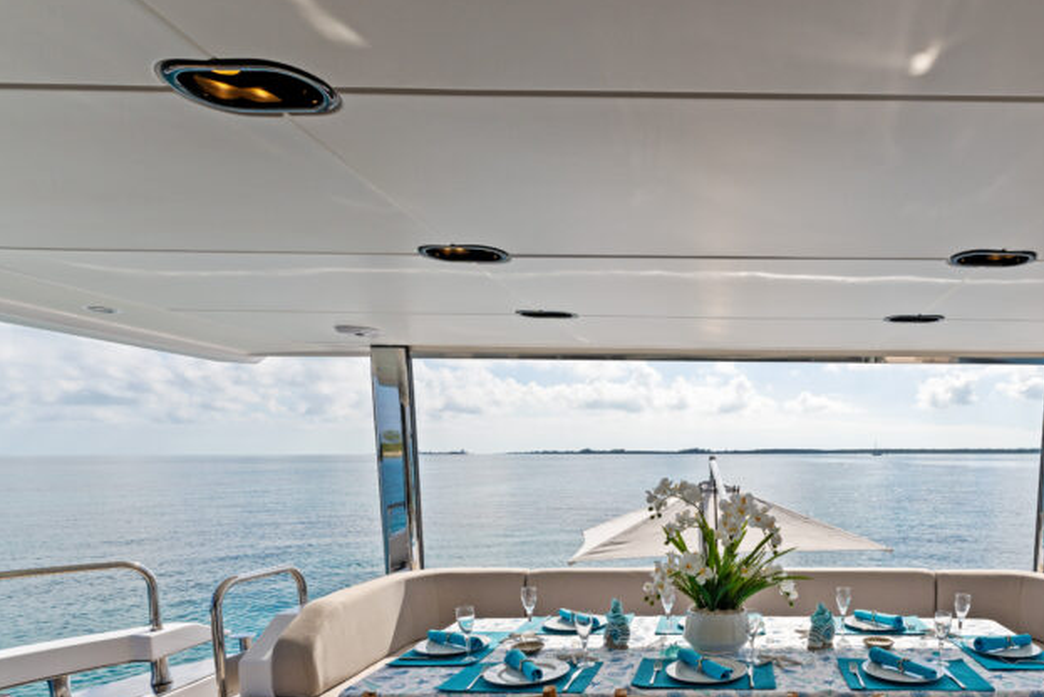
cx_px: 747
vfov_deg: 51.9
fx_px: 667
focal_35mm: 23
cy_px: 550
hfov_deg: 72.2
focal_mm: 14
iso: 250
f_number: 6.3
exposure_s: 1/80
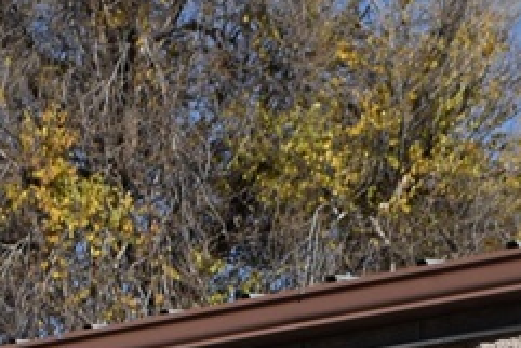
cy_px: 1133
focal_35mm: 269
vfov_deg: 4.8
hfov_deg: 7.6
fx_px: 3895
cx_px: -164
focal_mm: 24
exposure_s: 1/400
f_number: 10
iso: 100
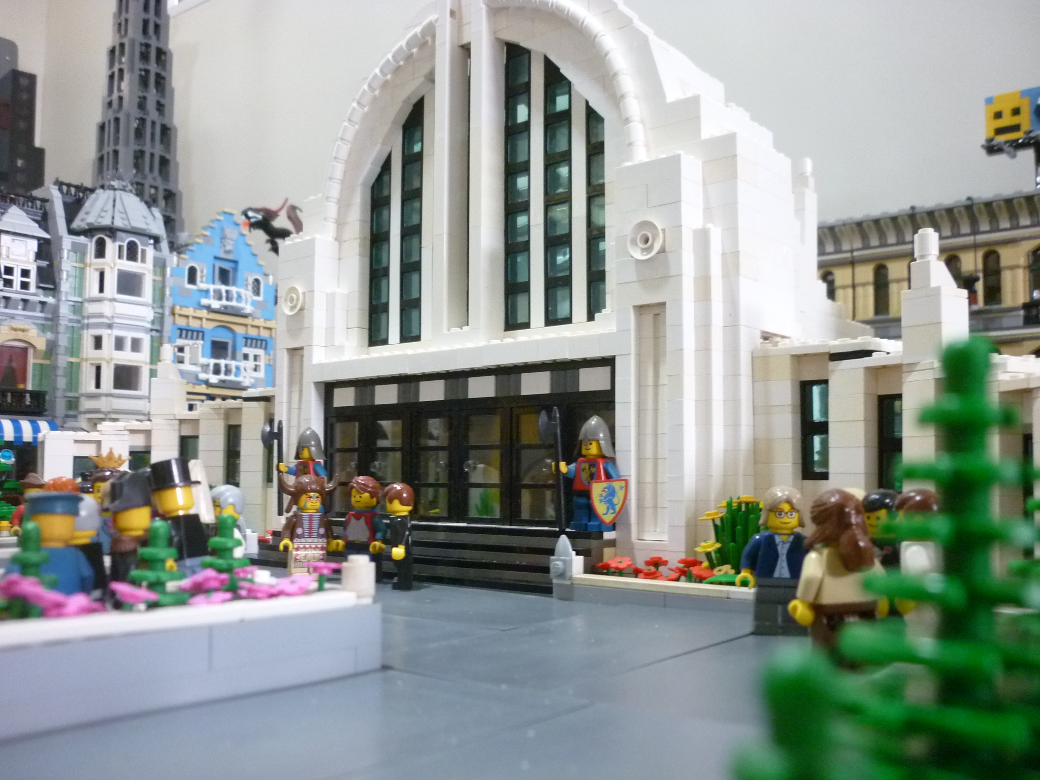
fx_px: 991
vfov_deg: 42.9
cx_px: 520
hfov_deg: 55.4
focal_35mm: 33
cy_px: 390
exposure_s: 1/8
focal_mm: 5.5
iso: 400
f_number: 2.8
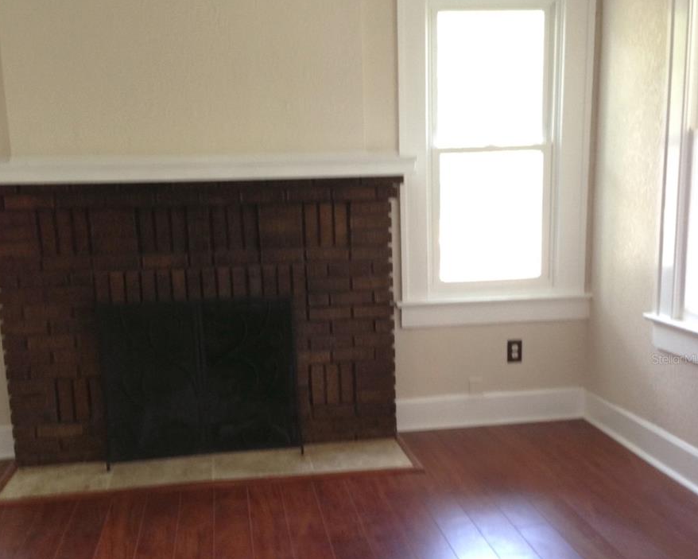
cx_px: 351
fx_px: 909
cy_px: 359
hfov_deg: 42.0
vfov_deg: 33.9
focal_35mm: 44
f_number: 2.4
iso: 100
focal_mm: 4.13
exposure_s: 1/20
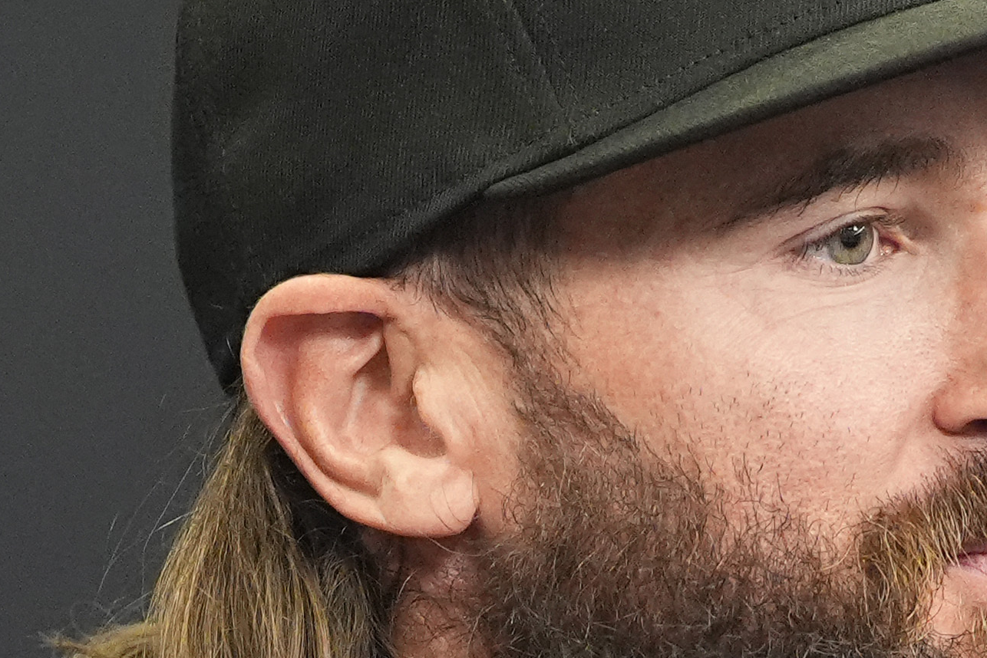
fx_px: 16370
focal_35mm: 597
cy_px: 1045
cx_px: 1134
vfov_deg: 2.3
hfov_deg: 3.4
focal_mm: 128
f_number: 2.8
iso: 4000
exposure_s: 1/640
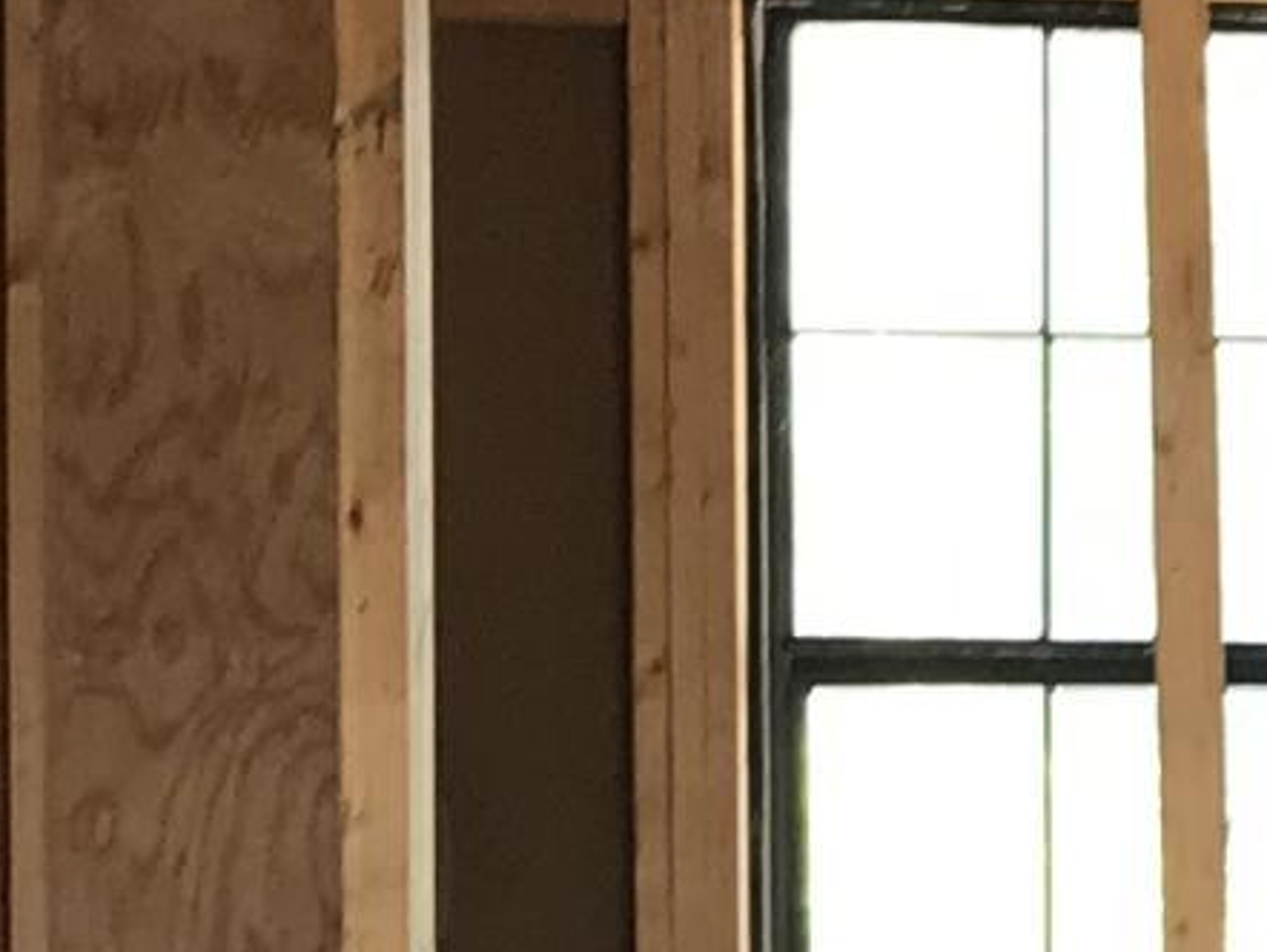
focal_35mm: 190
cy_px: 903
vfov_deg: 7.8
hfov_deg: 9.8
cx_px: 2394
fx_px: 6958
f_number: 1.8
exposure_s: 1/45
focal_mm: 3.99
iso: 20
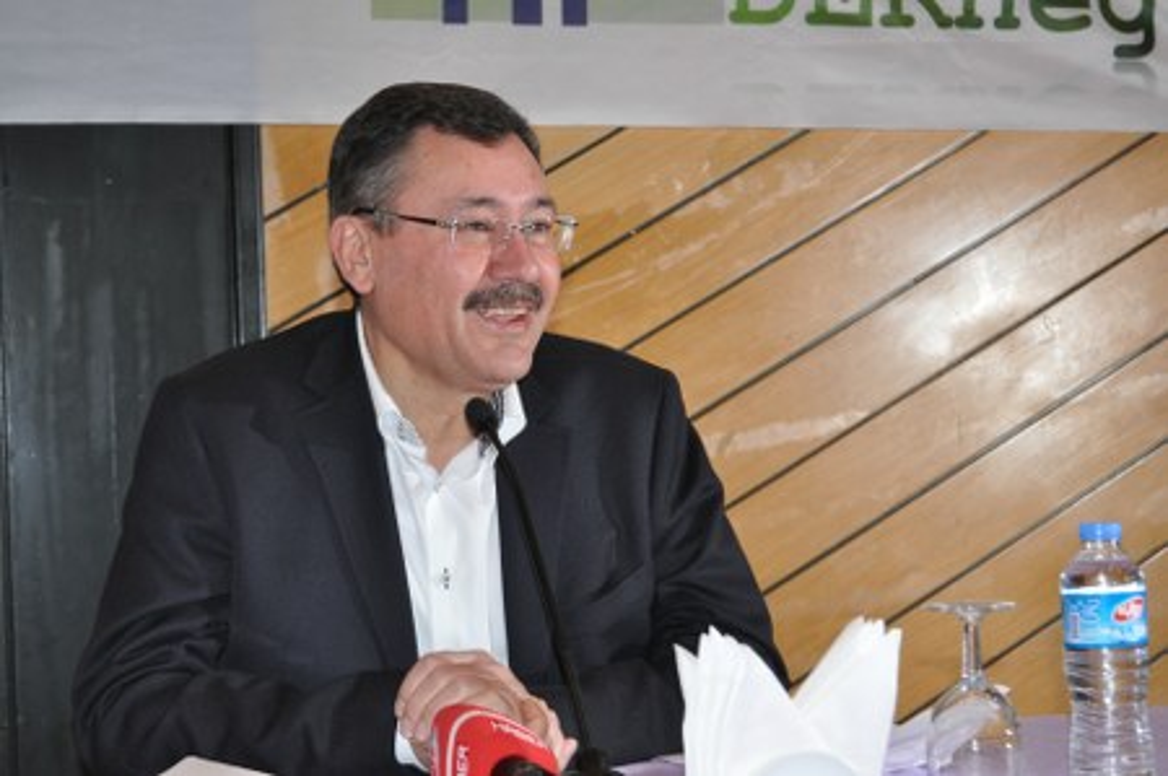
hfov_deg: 24.6
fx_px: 2674
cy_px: 388
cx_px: 584
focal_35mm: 82
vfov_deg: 16.5
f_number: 5.6
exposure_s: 1/60
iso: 800
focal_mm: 55
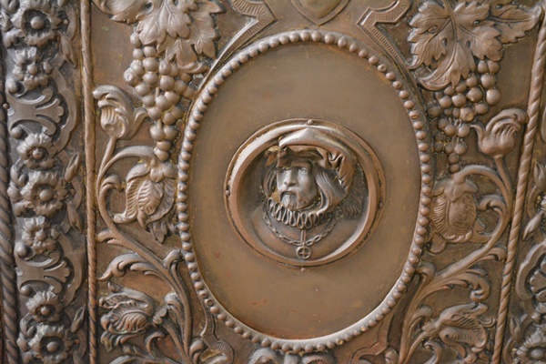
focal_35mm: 68
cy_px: 182
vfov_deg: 20.2
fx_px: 1024
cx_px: 273
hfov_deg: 29.9
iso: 3200
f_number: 5.3
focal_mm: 45
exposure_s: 1/30
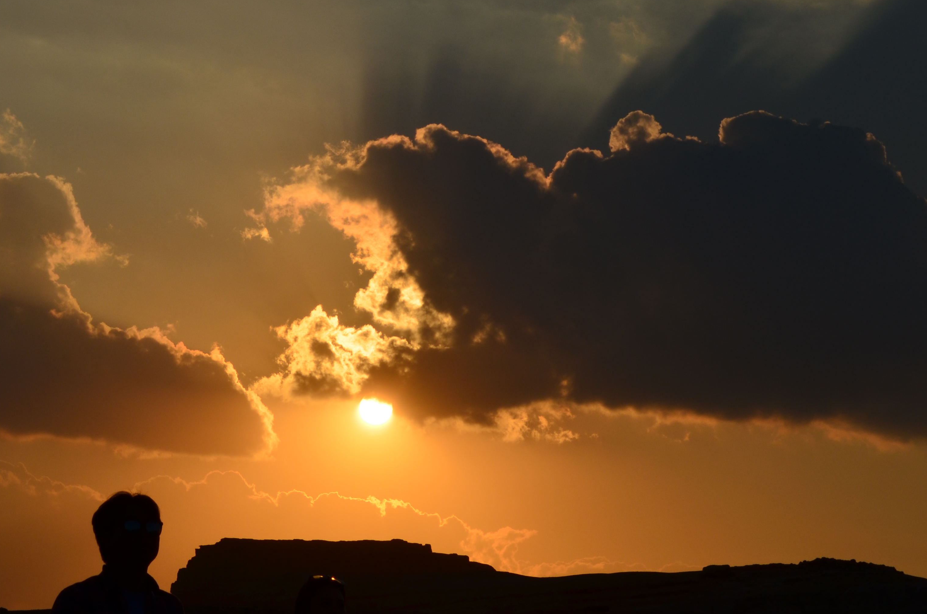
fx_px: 3413
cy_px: 345
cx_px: 588
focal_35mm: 133
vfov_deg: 10.3
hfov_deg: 15.4
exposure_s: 1/800
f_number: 14
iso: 100
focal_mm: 55
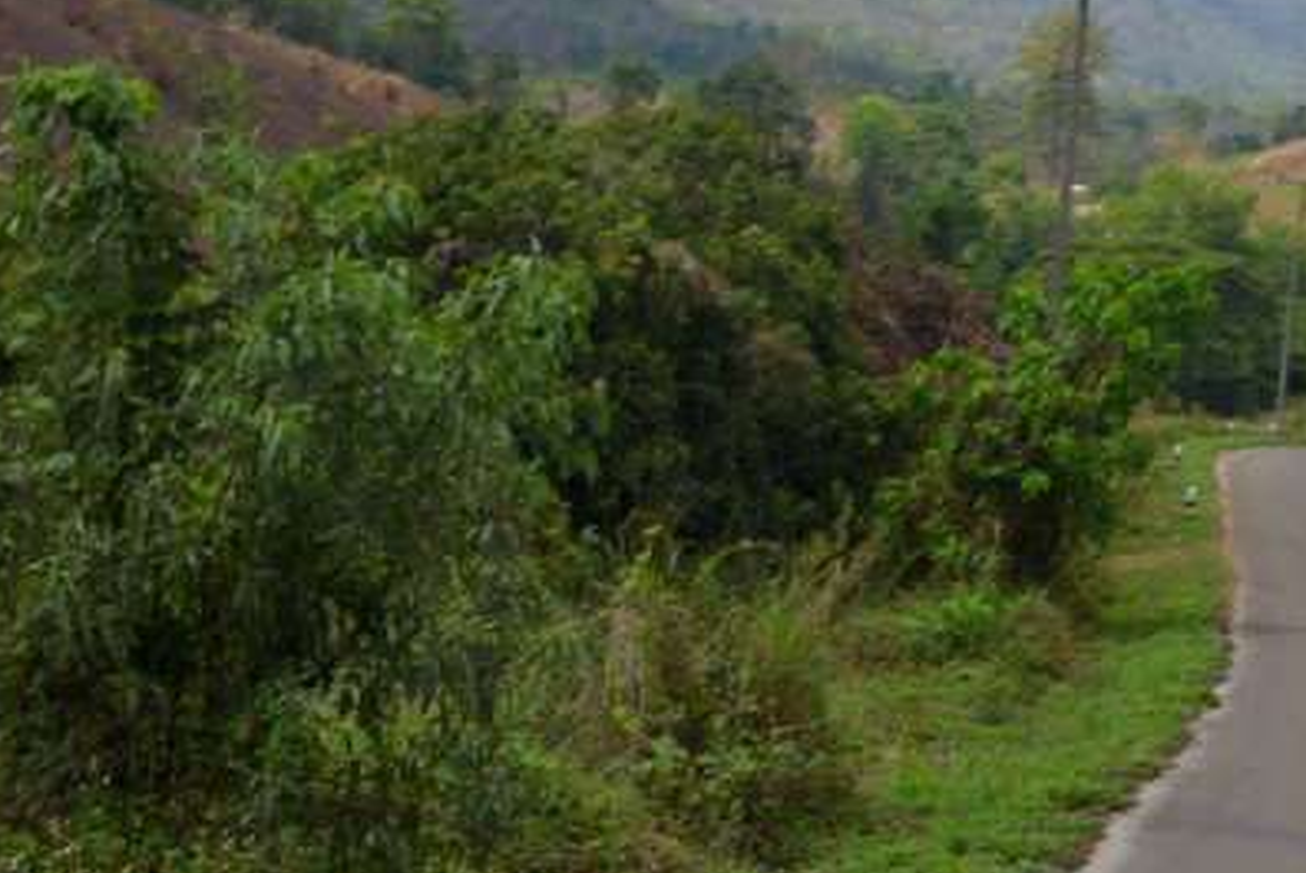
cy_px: 169
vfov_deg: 16.8
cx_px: 1075
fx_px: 2941
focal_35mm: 81
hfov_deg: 24.6
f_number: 6.3
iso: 100
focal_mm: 40
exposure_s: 1/160
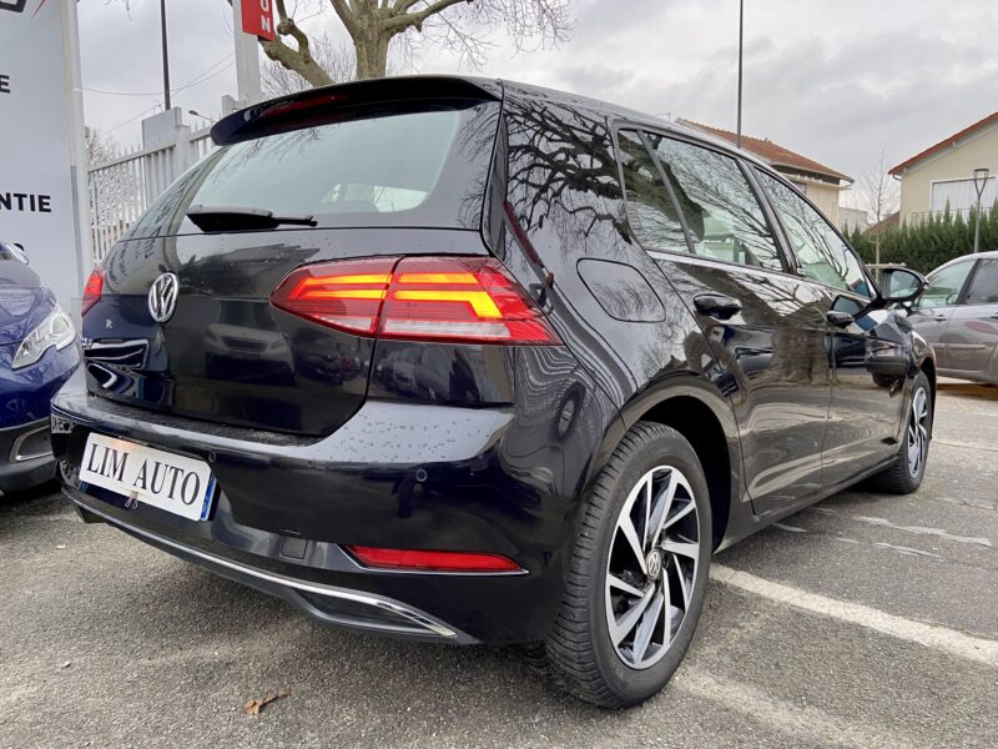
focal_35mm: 26
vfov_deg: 53.1
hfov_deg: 67.3
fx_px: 750
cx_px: 499
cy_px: 374
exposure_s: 1/95
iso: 125
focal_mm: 4.25
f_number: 1.8
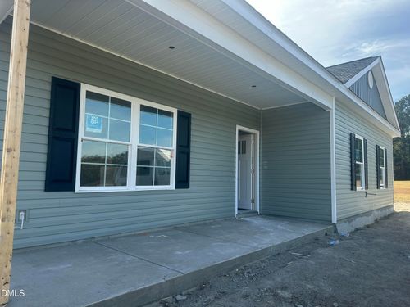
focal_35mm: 24
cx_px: 205
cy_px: 154
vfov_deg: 56.8
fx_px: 284
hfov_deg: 71.6
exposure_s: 1/1517
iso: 80
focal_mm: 6.86
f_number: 1.78
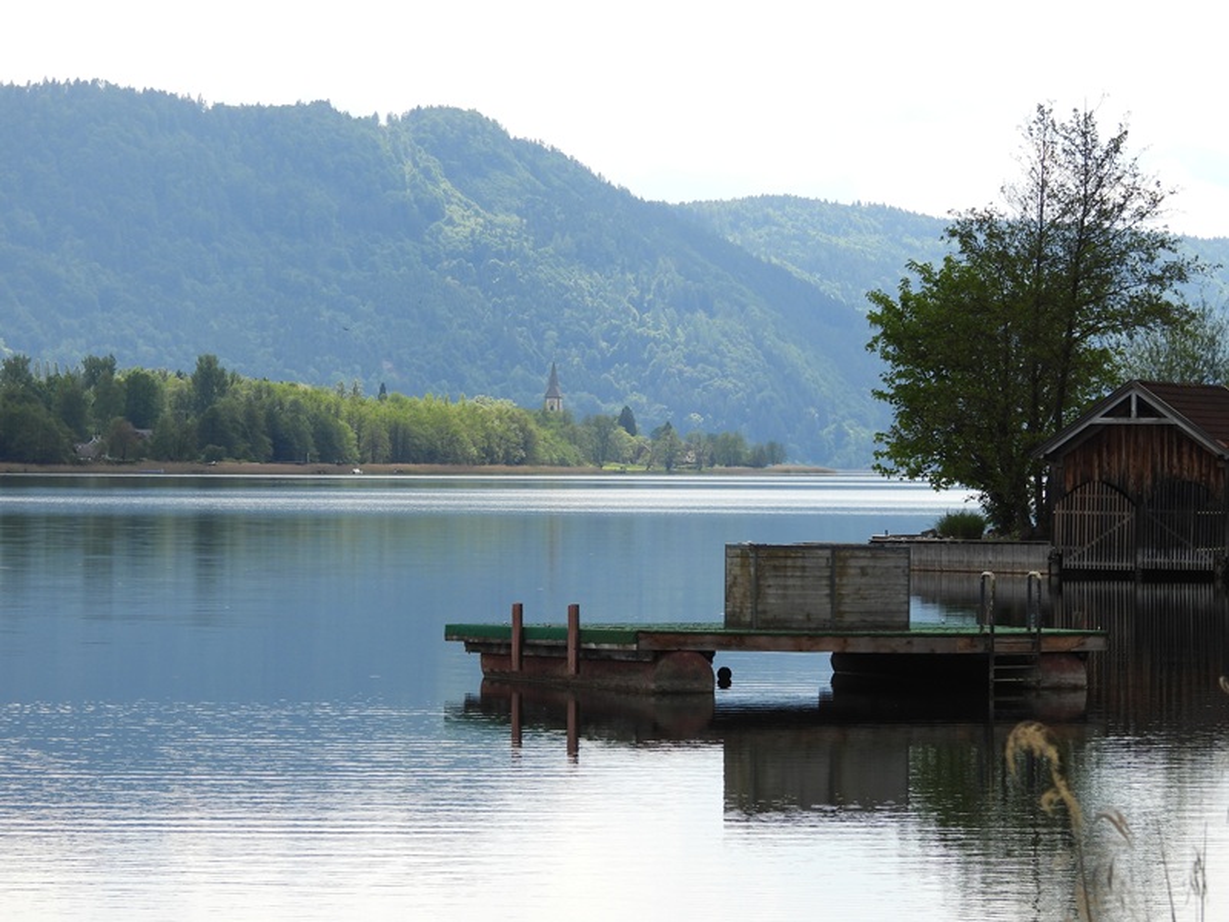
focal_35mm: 150
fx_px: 5326
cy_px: 461
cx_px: 614
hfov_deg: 13.2
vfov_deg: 9.9
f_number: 4.5
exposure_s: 1/500
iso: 100
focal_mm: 26.8
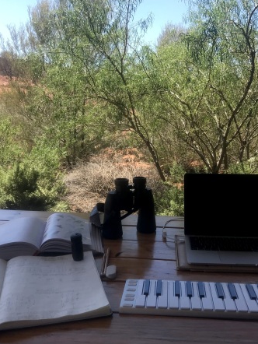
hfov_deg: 37.7
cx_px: 145
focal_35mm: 38
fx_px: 377
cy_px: 170
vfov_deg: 49.0
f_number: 1.8
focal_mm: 3.99
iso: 20
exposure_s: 1/731
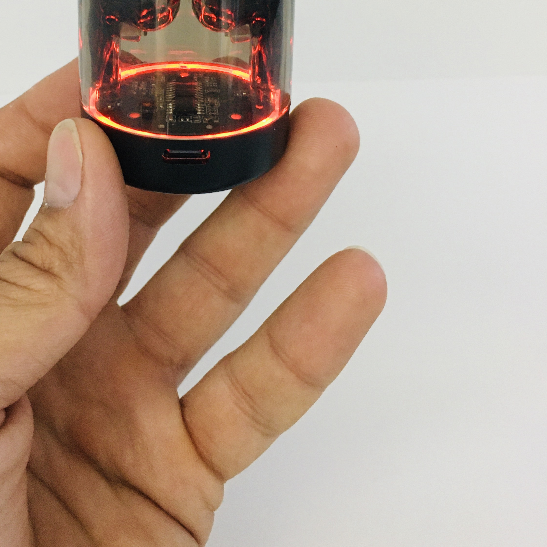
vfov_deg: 35.4
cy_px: 97
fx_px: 822
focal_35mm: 46
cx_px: 182
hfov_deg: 36.4
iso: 200
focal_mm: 4.15
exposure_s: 1/20
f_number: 2.2
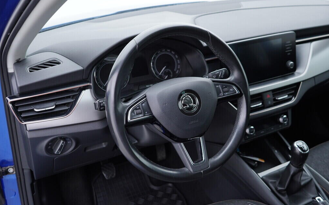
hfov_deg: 52.7
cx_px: 165
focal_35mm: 37
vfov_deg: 34.4
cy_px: 103
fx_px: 332
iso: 160
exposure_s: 1/40
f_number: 2.8
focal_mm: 24
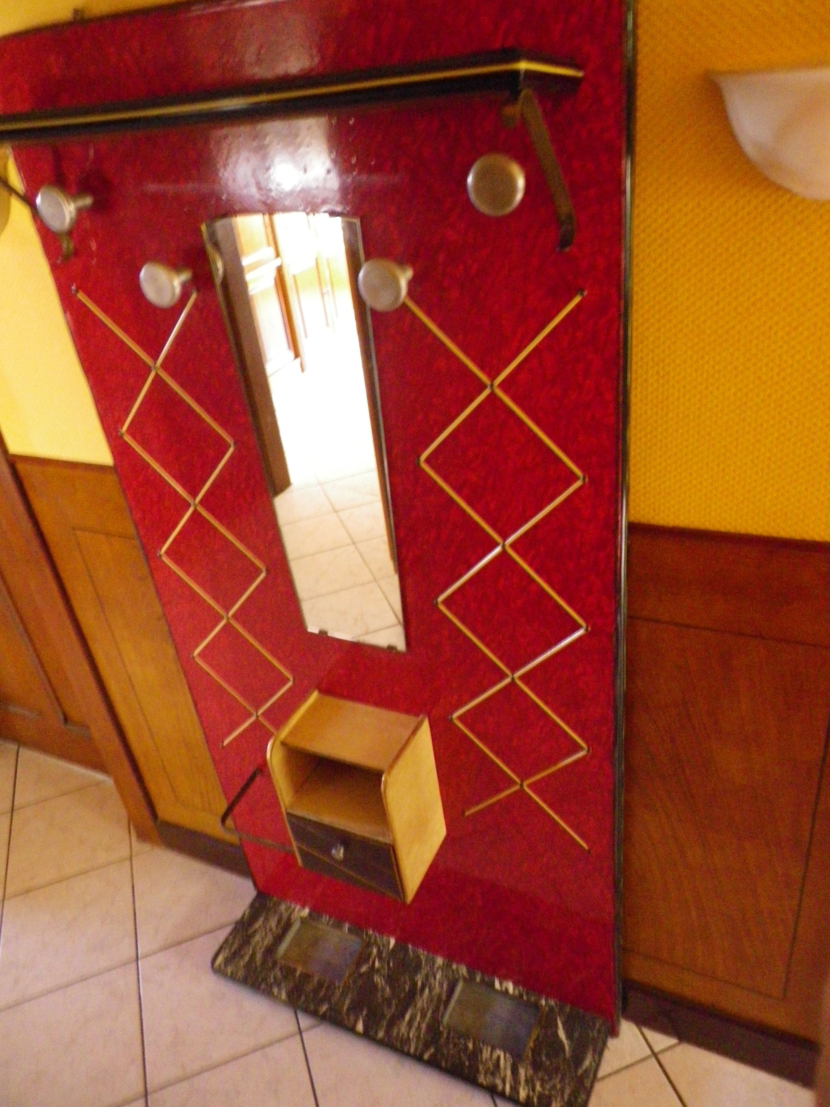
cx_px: 415
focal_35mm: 28
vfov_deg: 63.4
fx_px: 895
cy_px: 554
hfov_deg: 49.7
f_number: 2.6
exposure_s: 1/6
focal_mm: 4.9
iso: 800
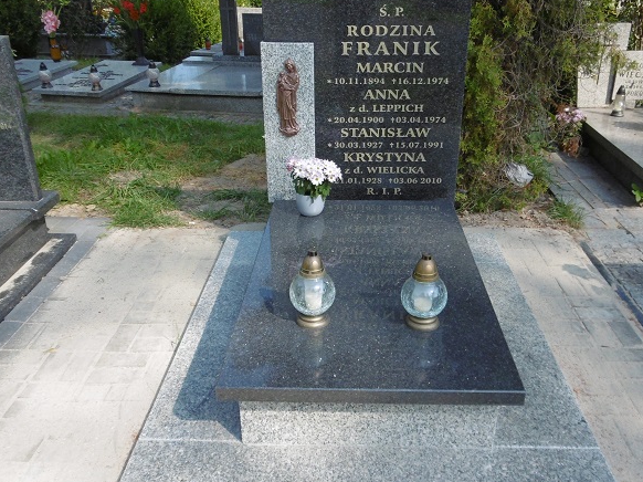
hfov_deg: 55.4
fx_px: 613
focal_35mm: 33
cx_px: 333
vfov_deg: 42.9
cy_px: 264
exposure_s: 1/640
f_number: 3.1
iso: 100
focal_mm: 4.3
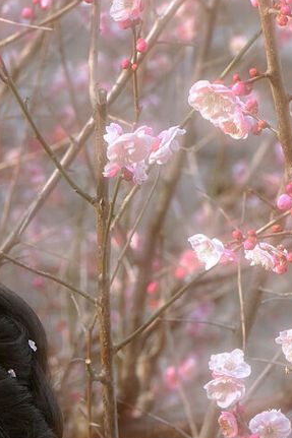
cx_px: -170
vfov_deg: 6.2
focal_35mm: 329
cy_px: 758
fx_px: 4006
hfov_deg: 4.1
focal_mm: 90
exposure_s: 1/250
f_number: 9
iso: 1600
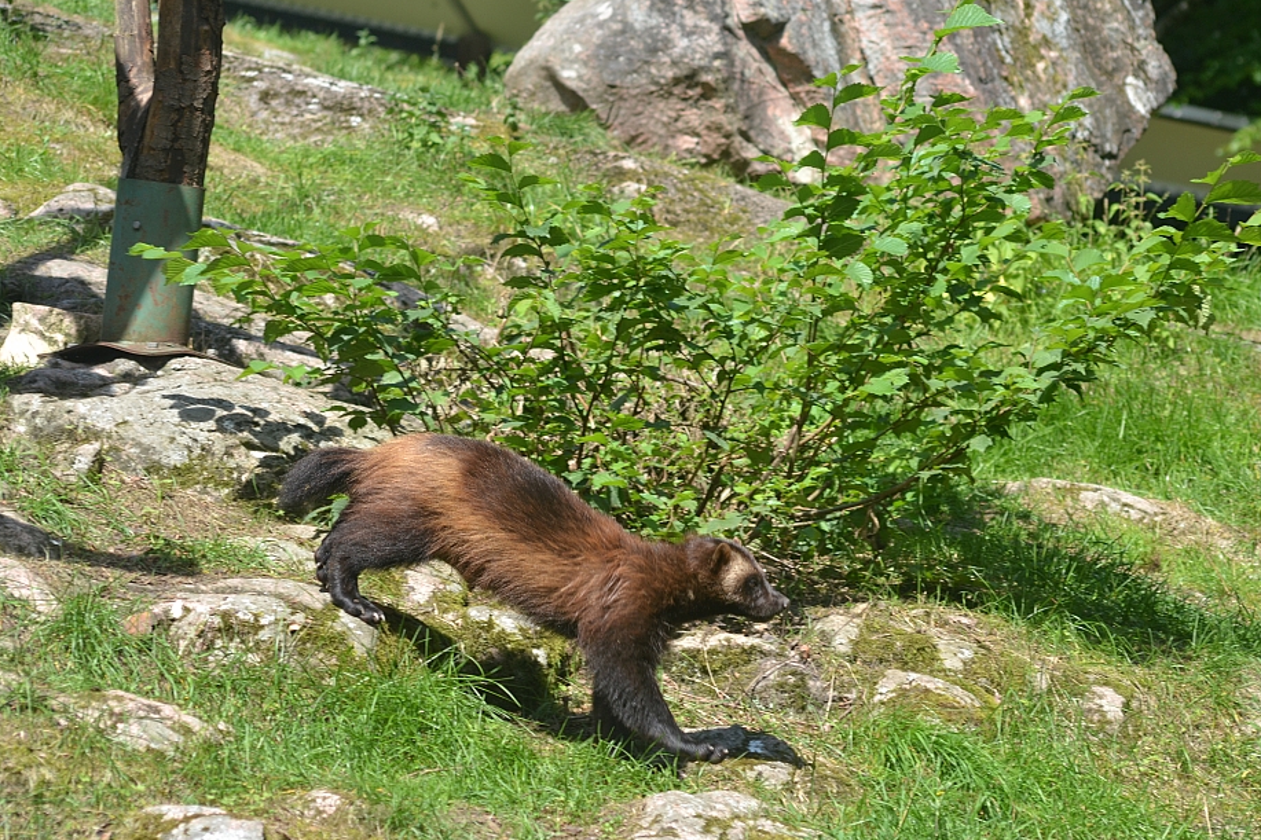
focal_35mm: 184
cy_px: 421
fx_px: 6444
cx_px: 628
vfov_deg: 7.5
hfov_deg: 11.2
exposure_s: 1/500
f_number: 5.6
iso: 200
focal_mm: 122
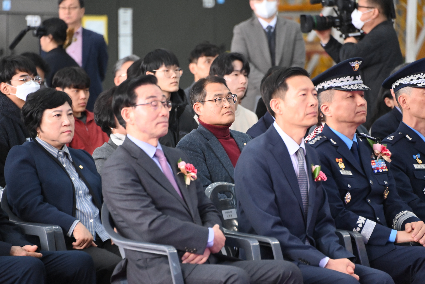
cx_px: 212
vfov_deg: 4.6
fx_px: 3541
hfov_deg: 6.9
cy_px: 142
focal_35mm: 300
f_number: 6.3
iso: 6400
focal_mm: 300
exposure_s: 1/250
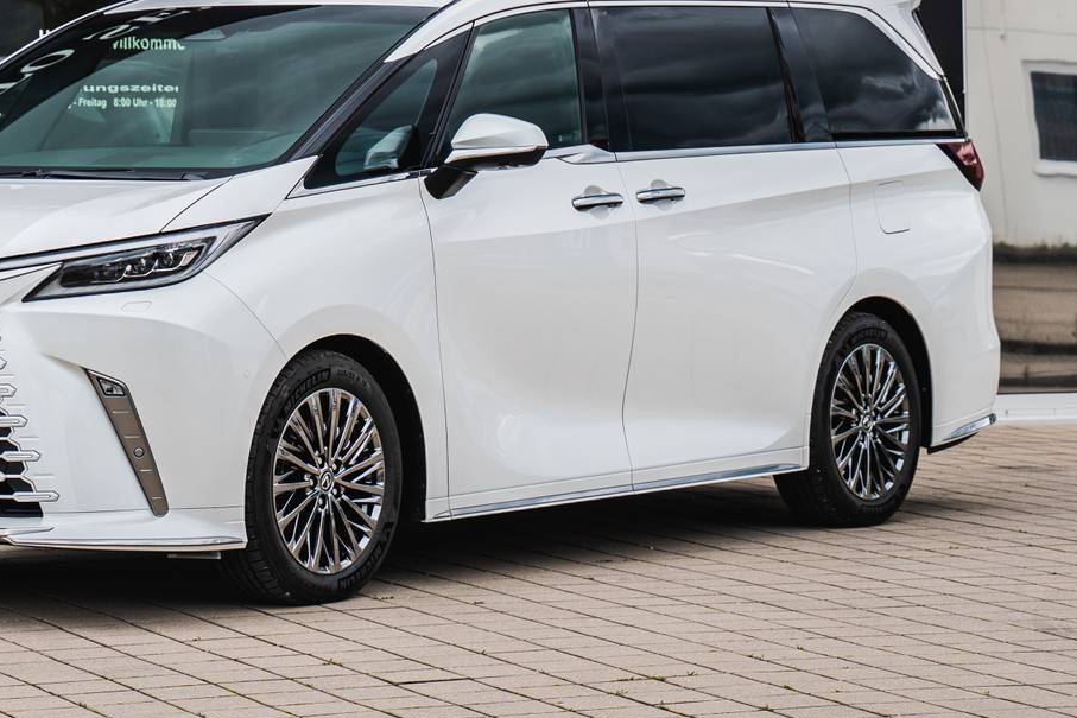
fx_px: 3800
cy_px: -38
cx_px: 191
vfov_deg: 10.7
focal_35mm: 127
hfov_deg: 16.0
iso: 160
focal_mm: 60
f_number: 5
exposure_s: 1/320
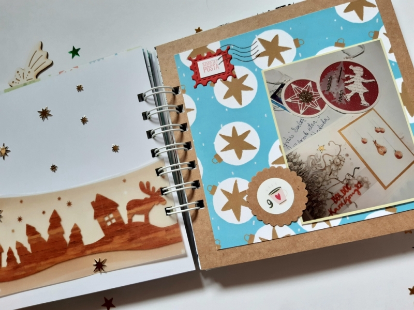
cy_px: 155
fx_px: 311
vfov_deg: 53.1
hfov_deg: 67.3
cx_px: 207
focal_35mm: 26
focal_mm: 3.92
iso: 50
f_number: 1.7
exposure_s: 1/50
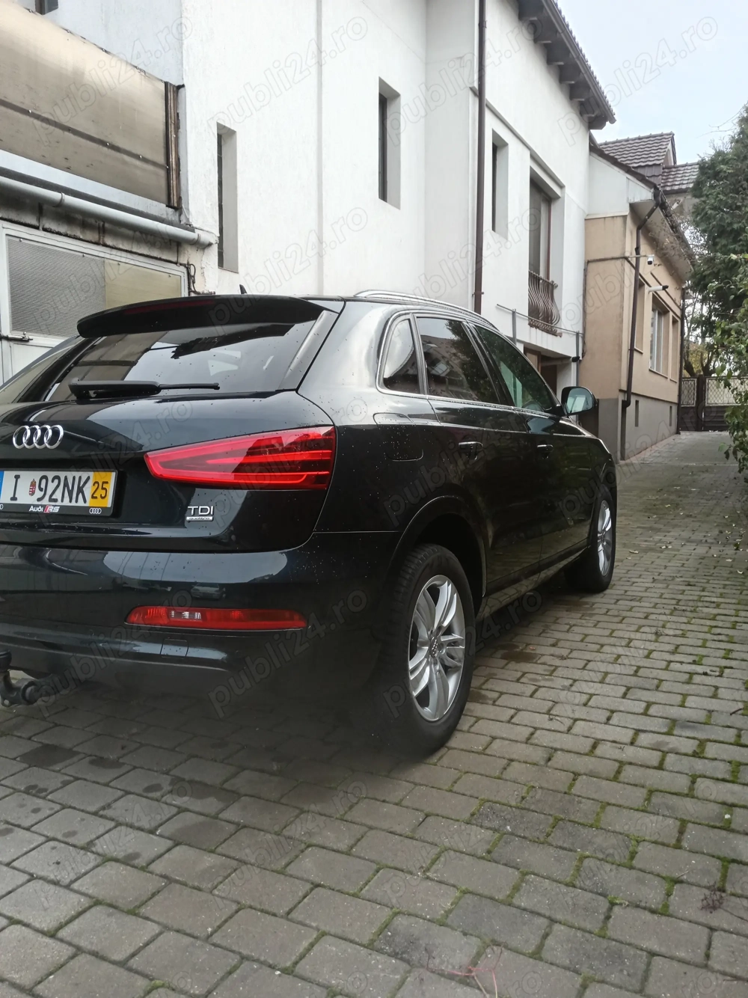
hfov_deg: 51.3
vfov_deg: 65.3
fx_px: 778
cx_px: 374
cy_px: 499
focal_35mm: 27
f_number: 1.9
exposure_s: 1/100
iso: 309
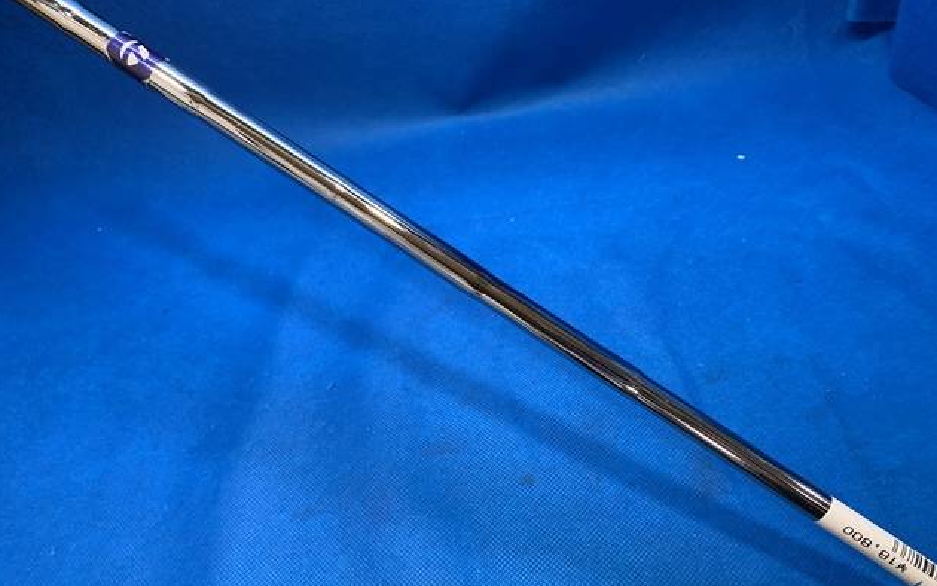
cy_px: 306
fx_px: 715
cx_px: 468
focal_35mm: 28
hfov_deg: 66.5
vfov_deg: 44.5
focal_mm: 4.25
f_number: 1.8
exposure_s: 1/60
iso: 100
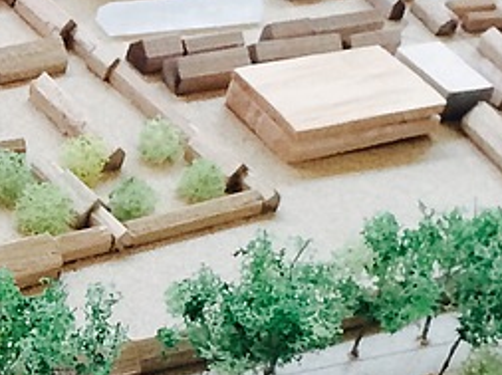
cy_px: 260
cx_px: -292
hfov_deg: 12.6
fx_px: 2129
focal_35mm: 147
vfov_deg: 10.1
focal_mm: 4.15
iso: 50
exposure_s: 1/33
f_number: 2.2
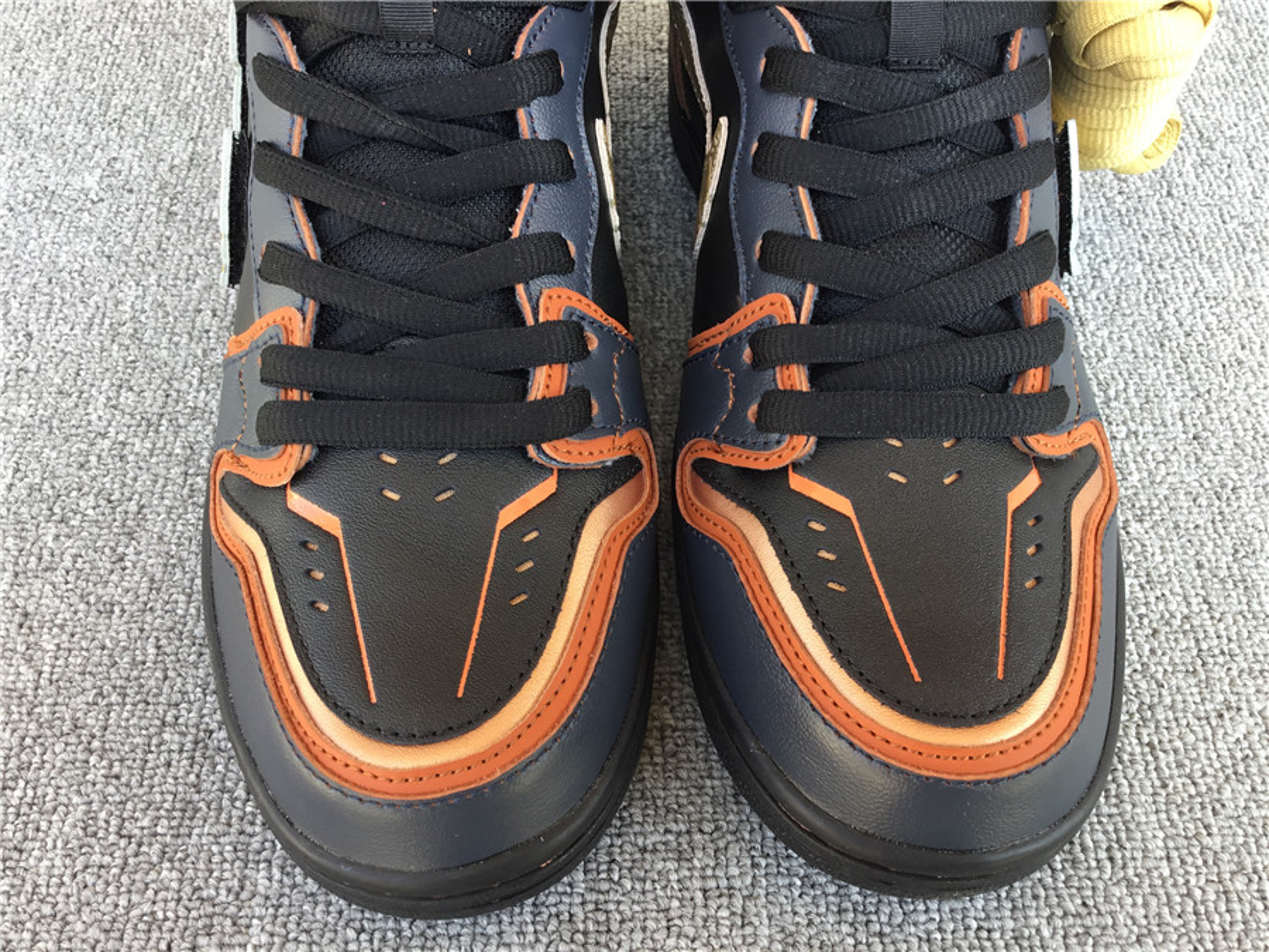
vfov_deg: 45.4
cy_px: 476
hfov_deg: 58.4
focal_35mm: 31
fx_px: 1136
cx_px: 634
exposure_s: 1/50
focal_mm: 3.3
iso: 25
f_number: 2.4
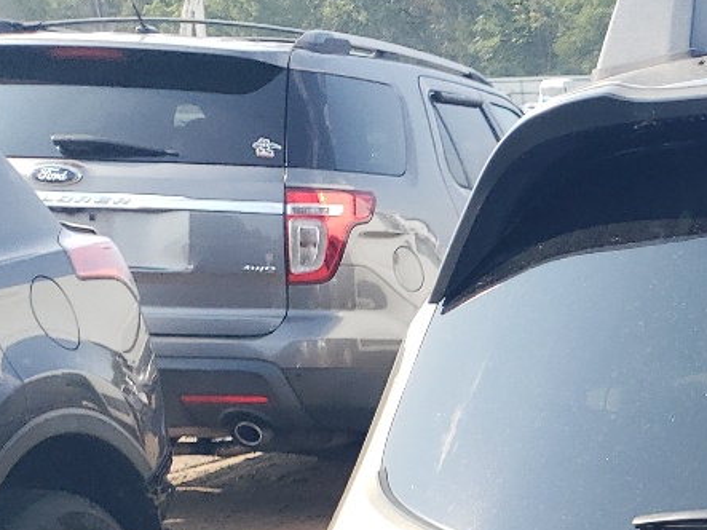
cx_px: 1186
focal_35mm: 94
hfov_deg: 17.7
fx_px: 1919
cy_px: 822
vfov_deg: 14.5
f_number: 1.5
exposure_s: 1/1111
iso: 50
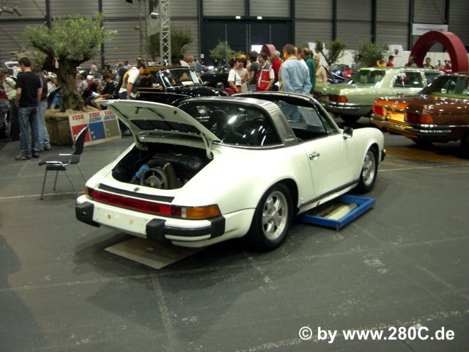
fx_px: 515
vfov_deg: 37.7
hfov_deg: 49.0
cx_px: 234
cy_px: 176
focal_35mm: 38
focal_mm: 6.2
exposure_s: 1/50
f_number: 2.7
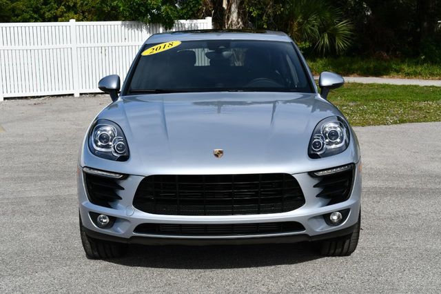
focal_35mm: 52
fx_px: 637
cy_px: 147
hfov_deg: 38.2
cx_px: 220
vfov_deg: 26.0
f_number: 9
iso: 100
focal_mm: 35
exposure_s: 1/320
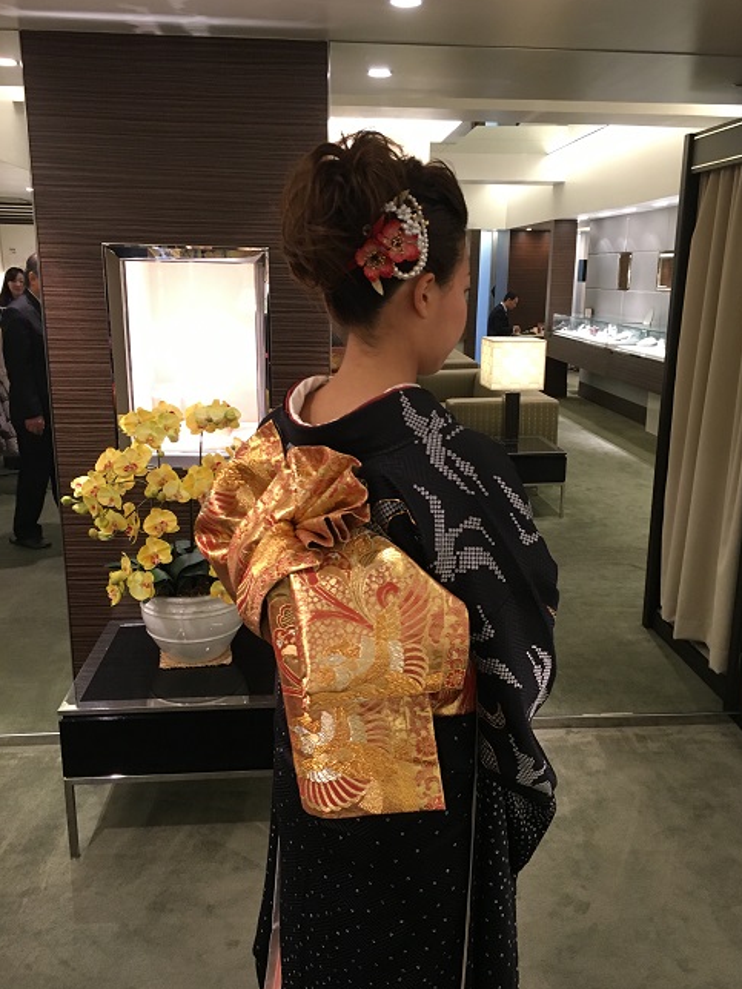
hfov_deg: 46.8
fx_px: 857
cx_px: 383
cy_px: 501
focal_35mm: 30
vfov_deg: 60.0
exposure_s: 1/30
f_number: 2.2
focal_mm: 4.15
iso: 125
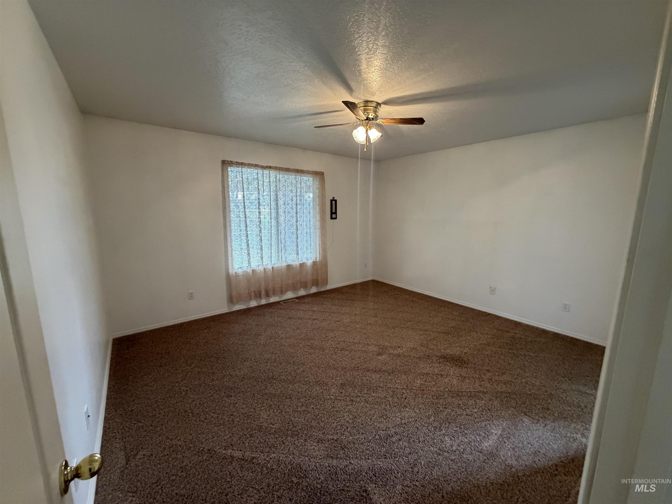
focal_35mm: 14
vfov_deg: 85.7
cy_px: 252
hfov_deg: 102.1
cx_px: 336
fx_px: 272
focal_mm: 2.22
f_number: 2.2
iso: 640
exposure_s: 1/60
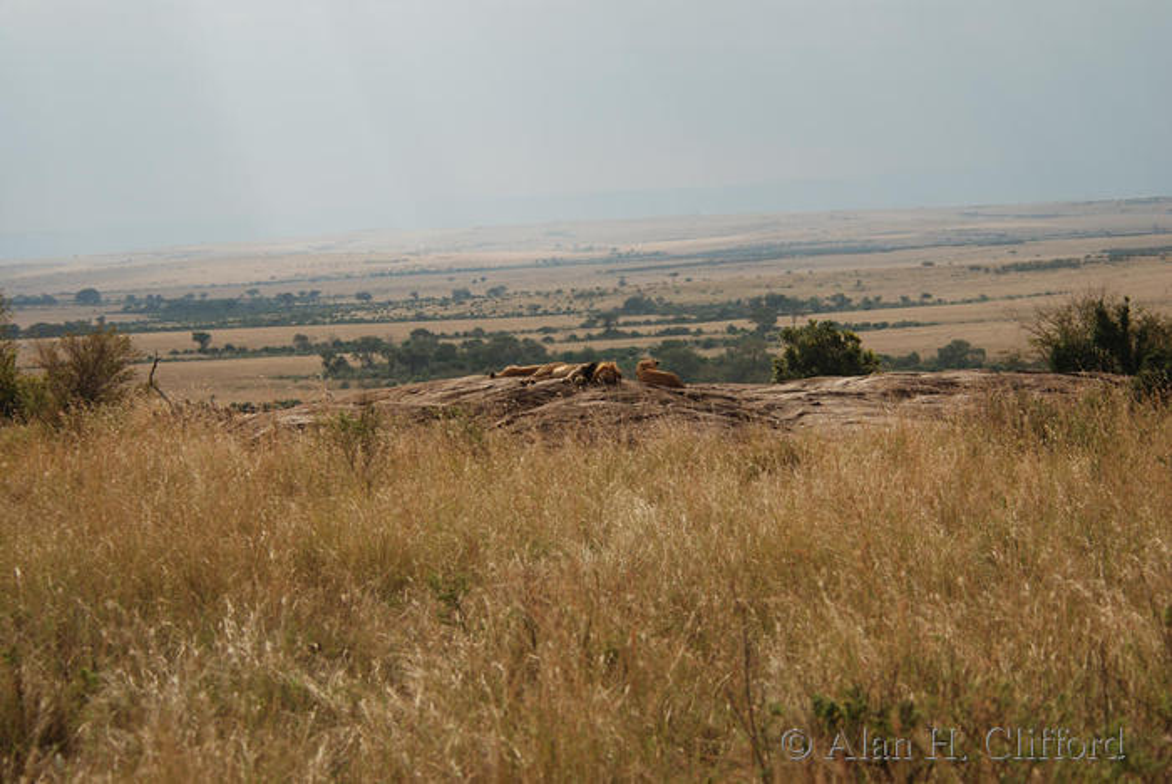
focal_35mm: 120
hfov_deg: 17.0
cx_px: 586
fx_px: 3910
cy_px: 392
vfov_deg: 11.4
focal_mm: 80
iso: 100
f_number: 5
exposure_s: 1/400
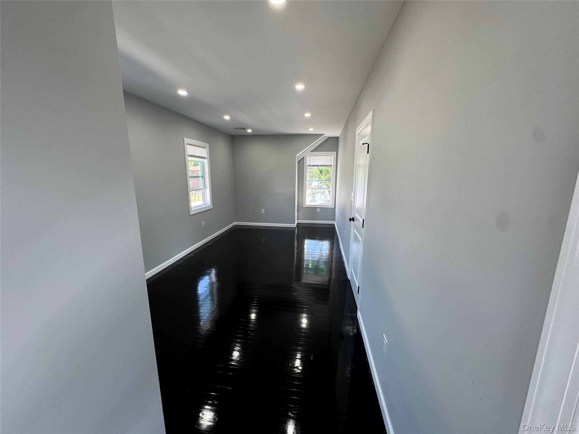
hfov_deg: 102.1
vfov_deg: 85.7
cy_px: 217
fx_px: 234
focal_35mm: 14
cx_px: 290
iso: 100
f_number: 2.2
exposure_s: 1/99
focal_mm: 2.22
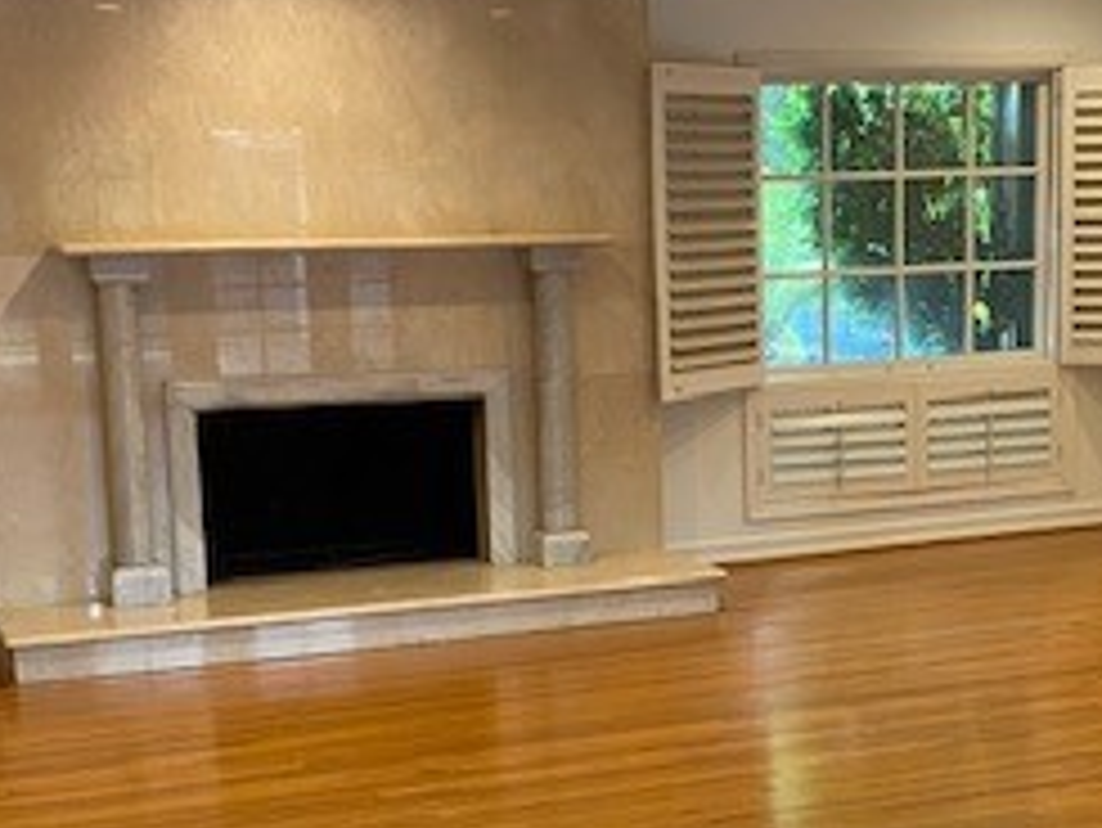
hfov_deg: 28.3
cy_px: 580
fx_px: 2166
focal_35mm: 68
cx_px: 774
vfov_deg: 21.5
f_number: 1.8
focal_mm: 4.25
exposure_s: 1/60
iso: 100
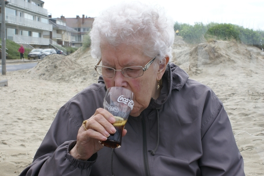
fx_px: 385
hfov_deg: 37.9
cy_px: 88
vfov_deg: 25.8
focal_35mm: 52
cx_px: 132
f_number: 10
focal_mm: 35
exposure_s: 1/125
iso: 100
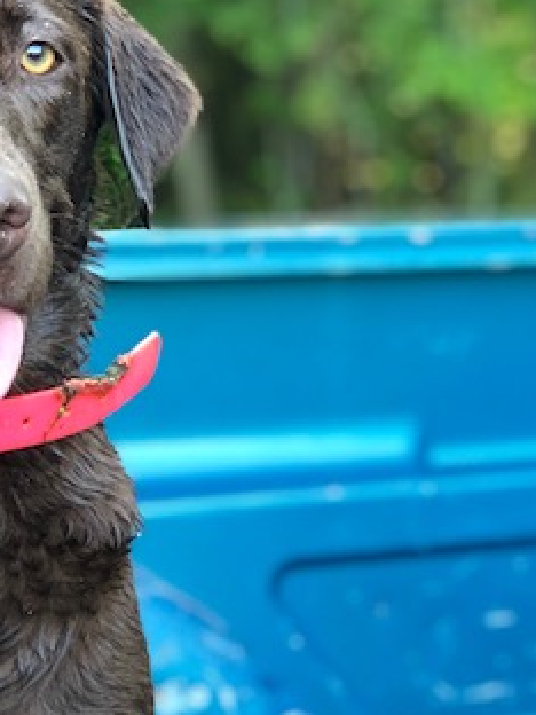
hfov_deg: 12.6
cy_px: 325
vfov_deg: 16.8
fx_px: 2416
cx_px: 126
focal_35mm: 117
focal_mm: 6.6
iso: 100
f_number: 2.8
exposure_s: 1/30
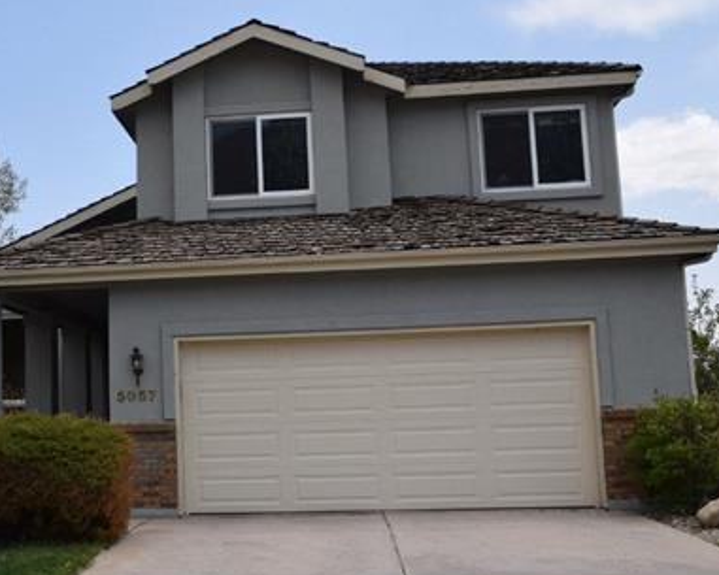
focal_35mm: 52
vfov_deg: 29.1
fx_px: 1107
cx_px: 174
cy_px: 277
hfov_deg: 35.1
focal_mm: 22
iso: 100
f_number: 10
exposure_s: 1/200
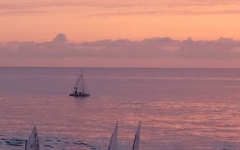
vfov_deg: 6.0
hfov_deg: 9.6
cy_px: 122
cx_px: 12
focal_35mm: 217
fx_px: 1418
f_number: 4.1
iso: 800
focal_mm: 17.8
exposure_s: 1/250
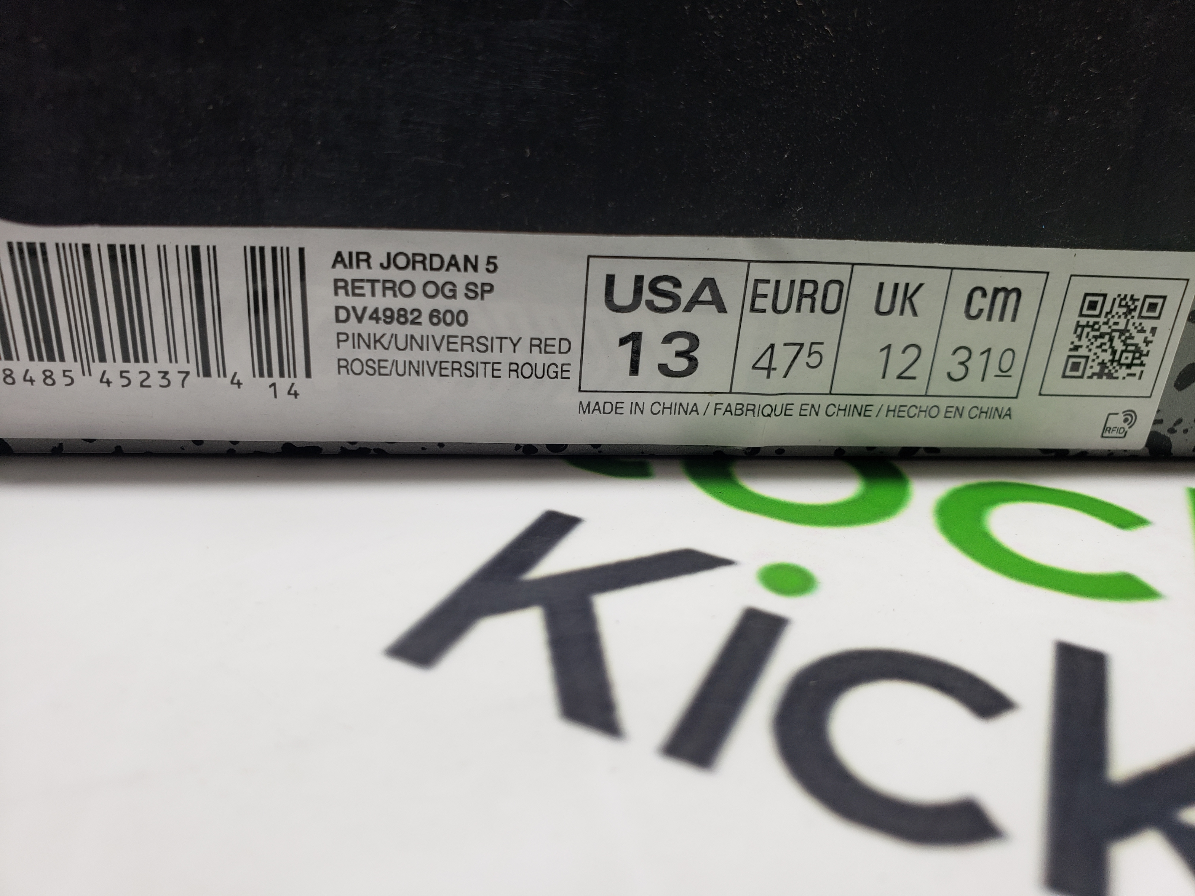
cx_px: 598
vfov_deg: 53.1
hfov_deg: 67.3
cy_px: 448
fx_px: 898
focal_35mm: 26
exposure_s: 1/100
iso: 50
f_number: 2.4
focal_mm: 4.3
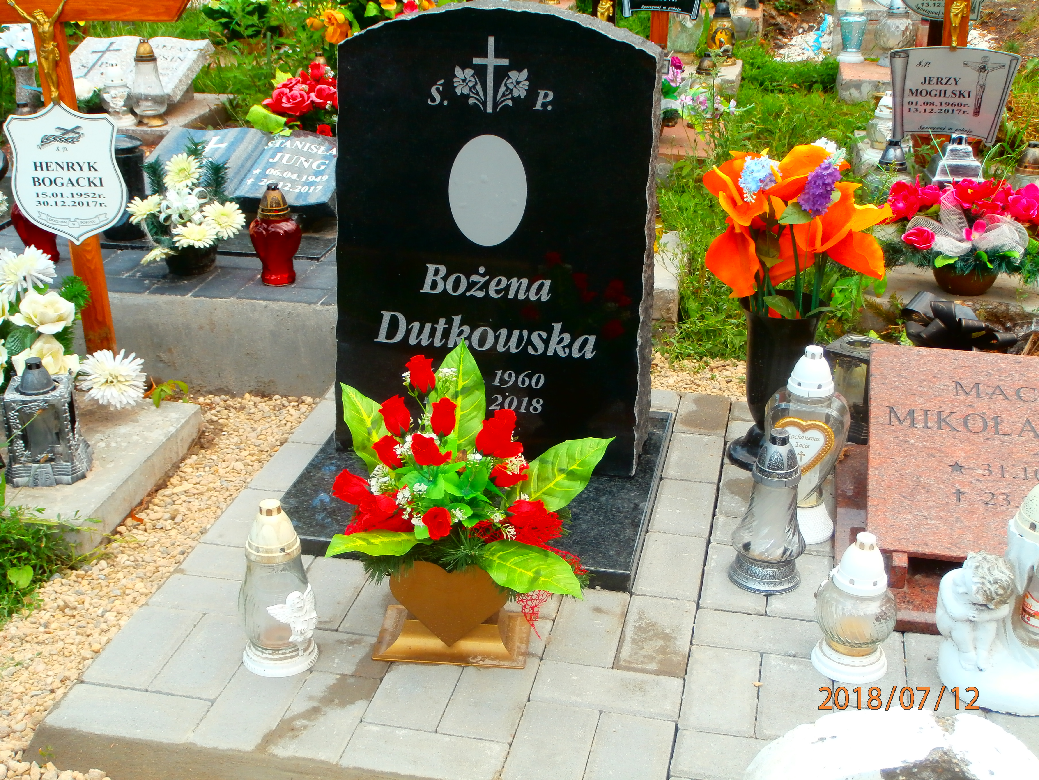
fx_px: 1411
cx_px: 520
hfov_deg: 40.4
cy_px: 390
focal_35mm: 47
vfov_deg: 30.9
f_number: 4.2
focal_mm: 8.29
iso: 100
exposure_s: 1/160
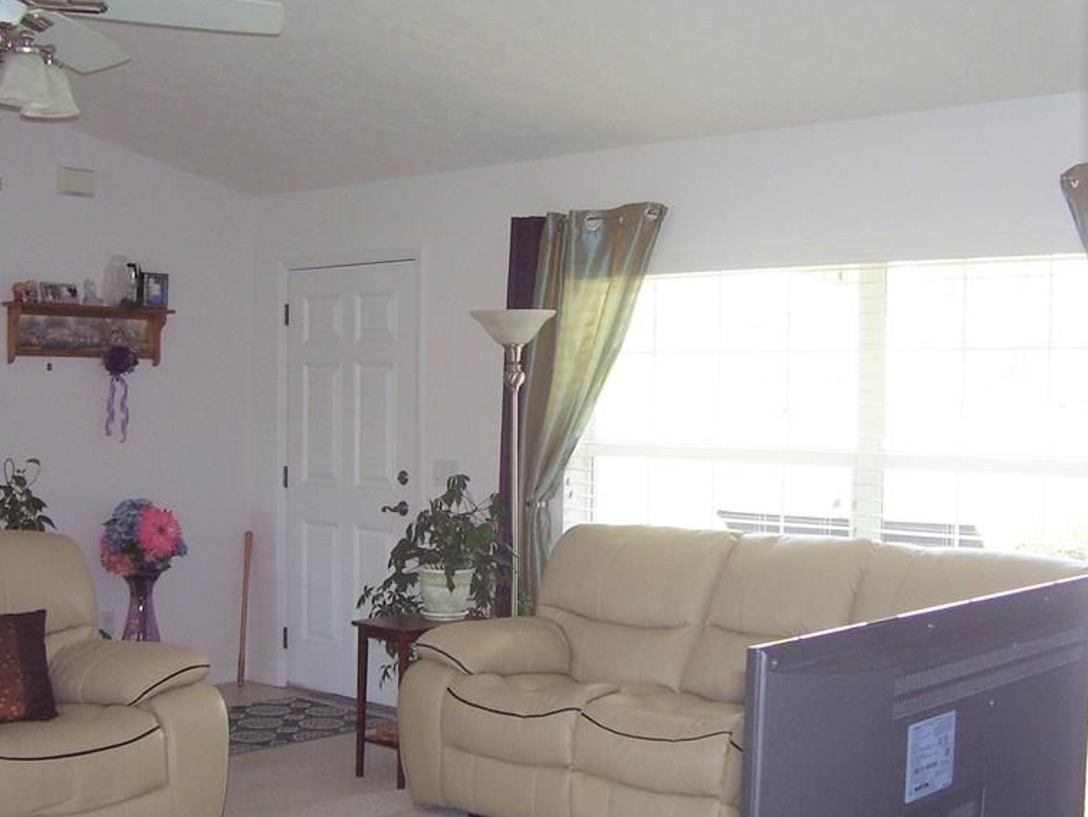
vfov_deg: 31.5
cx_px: 584
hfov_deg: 41.2
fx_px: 1446
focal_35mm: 46
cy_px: 432
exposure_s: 1/60
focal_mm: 5.6
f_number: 2.7
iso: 125
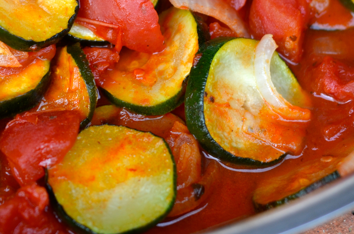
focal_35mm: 165
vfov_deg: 8.3
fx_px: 1619
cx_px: -11
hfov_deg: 12.3
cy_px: 37
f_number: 3.5
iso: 250
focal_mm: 50
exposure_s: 1/100
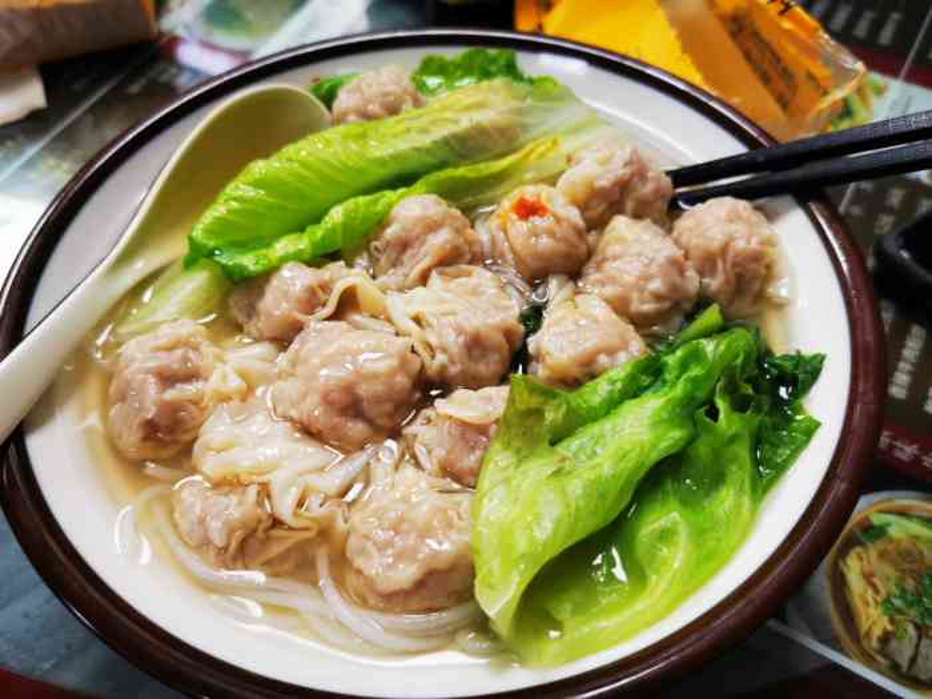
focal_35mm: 27
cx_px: 466
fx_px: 727
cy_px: 350
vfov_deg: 51.4
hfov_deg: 65.3
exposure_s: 1/50
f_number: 1.6
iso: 250
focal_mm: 5.56
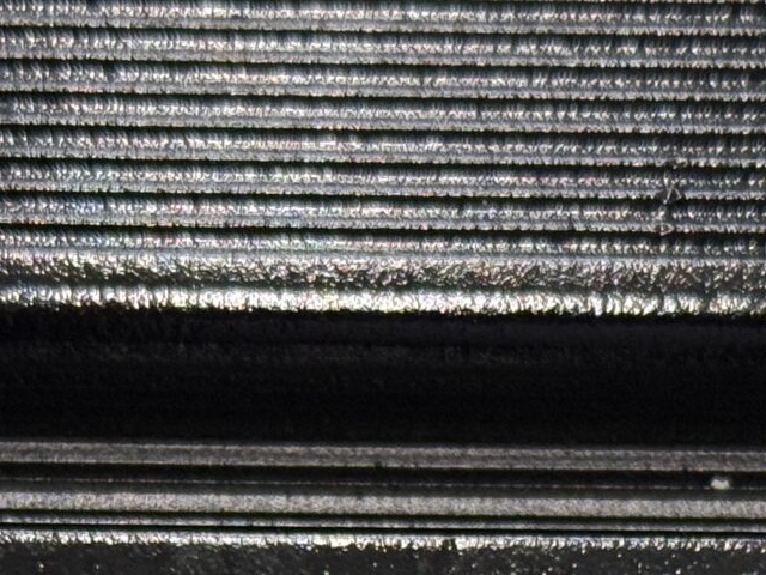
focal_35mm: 192
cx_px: 454
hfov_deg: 10.3
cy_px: 1035
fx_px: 4249
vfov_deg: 7.5
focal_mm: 6.76
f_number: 1.78
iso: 100
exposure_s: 1/50
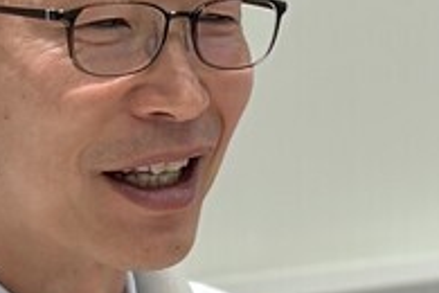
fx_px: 3000
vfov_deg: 5.6
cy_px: 372
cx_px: 383
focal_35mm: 246
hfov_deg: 8.3
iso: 80
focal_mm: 6.86
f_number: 1.78
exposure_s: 1/233
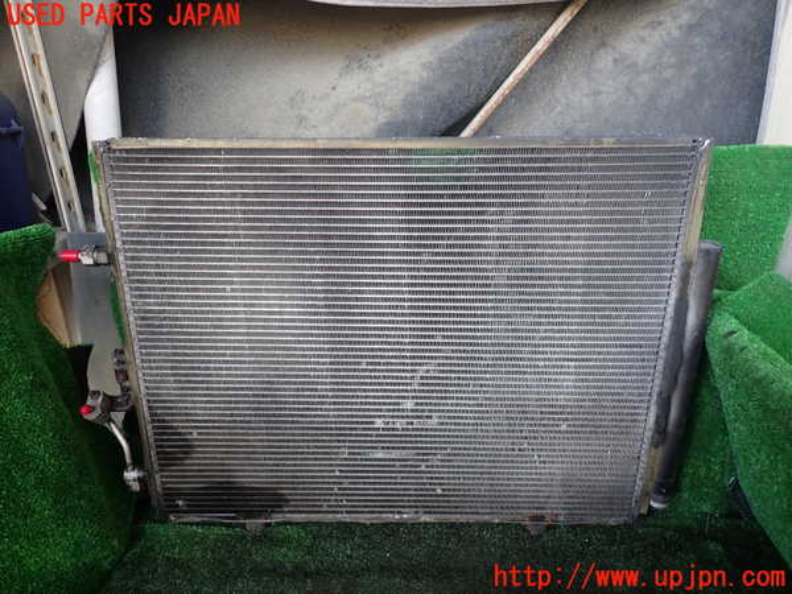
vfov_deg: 54.9
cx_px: 396
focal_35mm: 25
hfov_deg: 69.4
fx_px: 572
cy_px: 297
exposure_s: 1/60
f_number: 2
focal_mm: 4.5
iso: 125
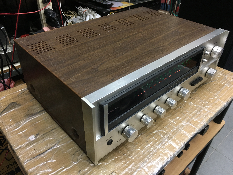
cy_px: 88
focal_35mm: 29
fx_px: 195
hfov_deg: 61.7
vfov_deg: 48.2
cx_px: 116
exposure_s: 1/33
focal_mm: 4.15
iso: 100
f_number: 2.2
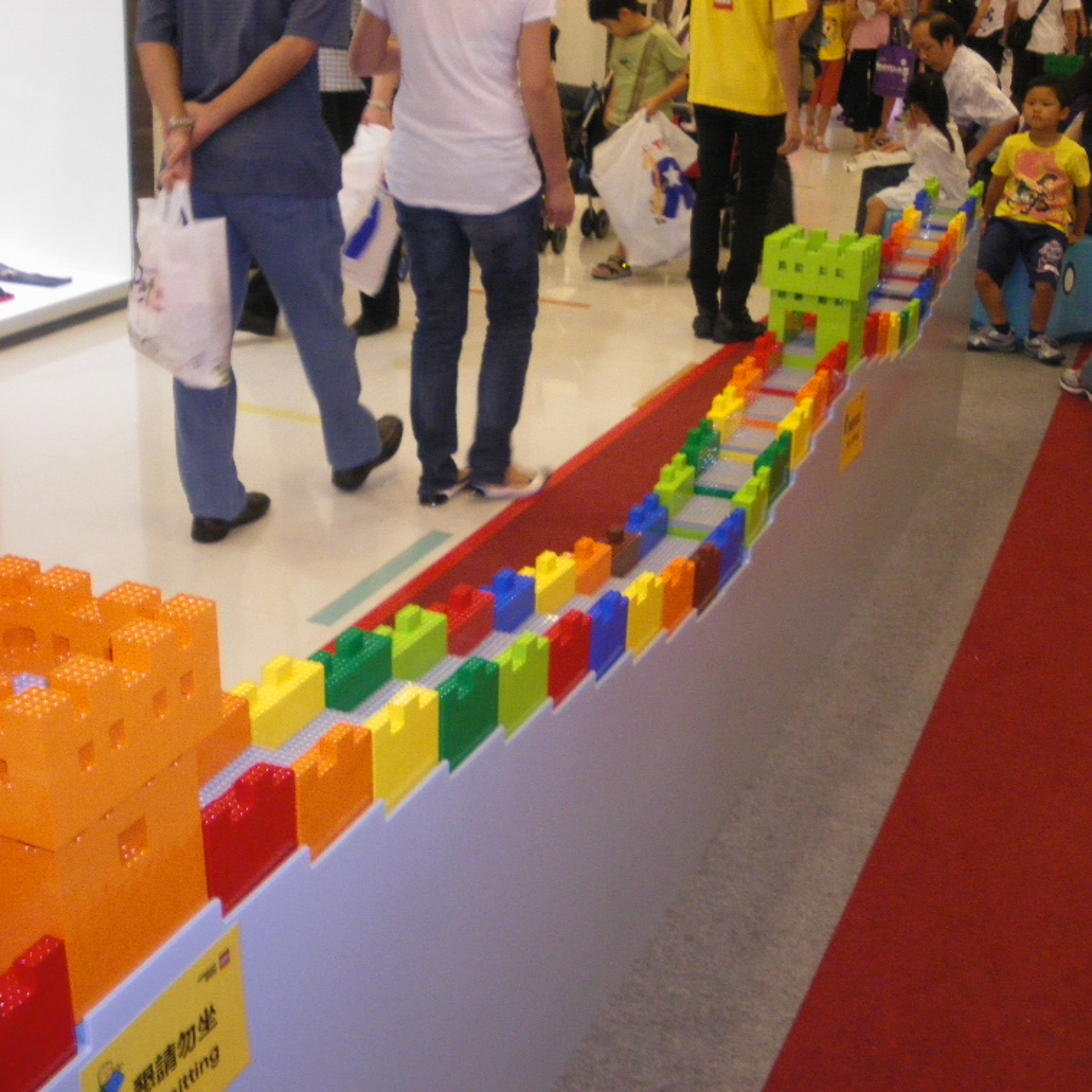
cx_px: 697
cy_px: 546
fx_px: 1535
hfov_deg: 38.9
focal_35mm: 43
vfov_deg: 39.2
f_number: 3.5
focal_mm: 6.3
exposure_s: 1/50
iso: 400
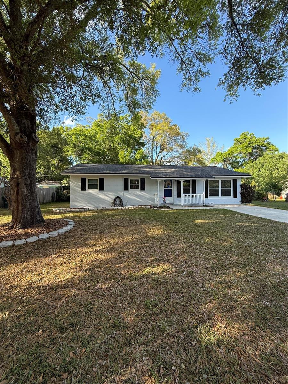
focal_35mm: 14
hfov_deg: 85.7
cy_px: 192
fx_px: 155
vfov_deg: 102.1
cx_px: 144
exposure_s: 1/490
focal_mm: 2.22
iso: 64
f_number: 2.2
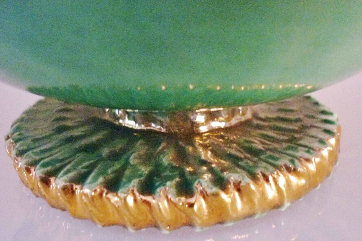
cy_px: 125
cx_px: 181
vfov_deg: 37.9
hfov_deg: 54.4
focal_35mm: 35
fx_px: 352
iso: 400
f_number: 2.8
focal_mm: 5.5
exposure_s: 1/8
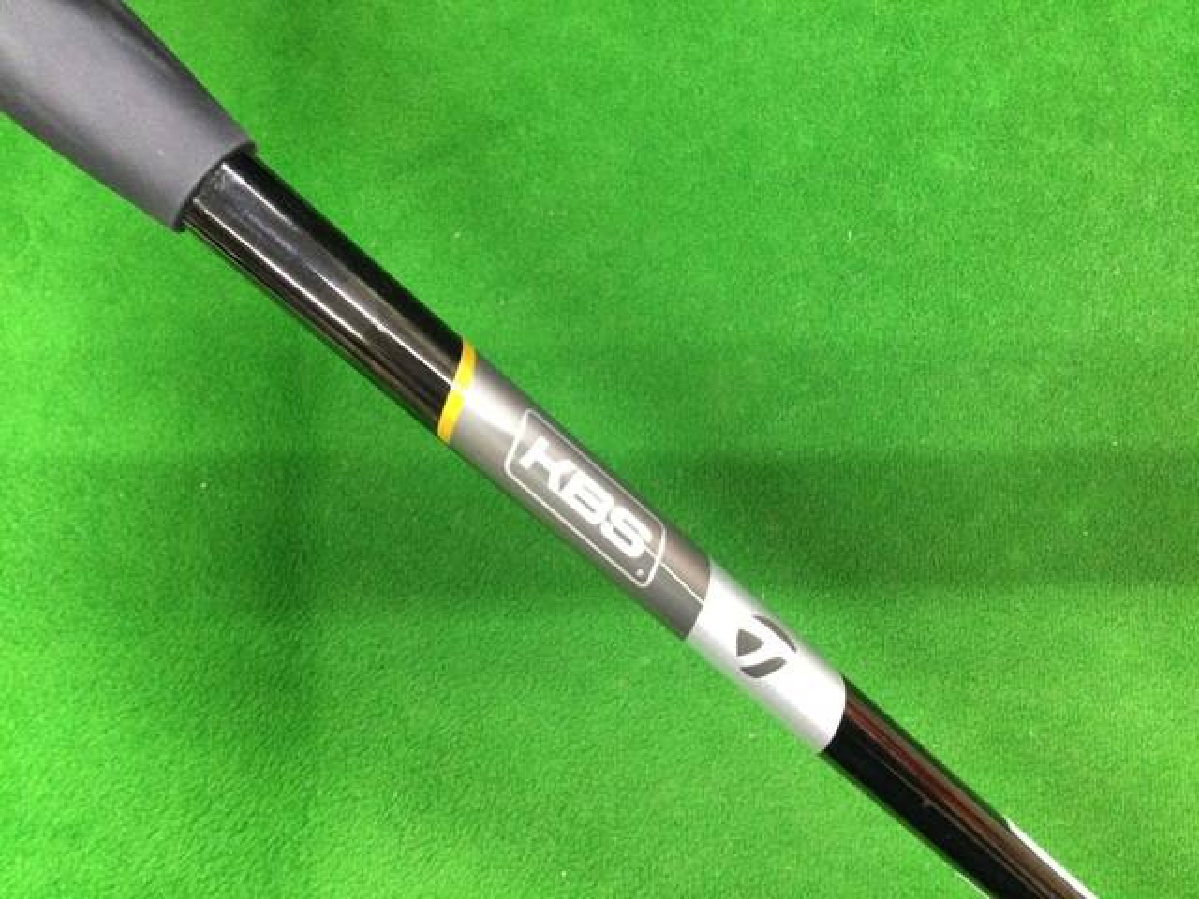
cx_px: 600
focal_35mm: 31
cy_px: 450
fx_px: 1074
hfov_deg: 58.4
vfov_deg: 45.4
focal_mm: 3.3
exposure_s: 1/20
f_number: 2.4
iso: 200
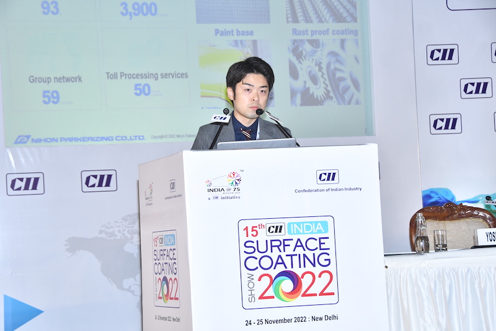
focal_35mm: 90
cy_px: 166
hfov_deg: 22.6
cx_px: 248
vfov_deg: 15.2
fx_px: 1240
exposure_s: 1/160
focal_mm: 60
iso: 1600
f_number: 7.1
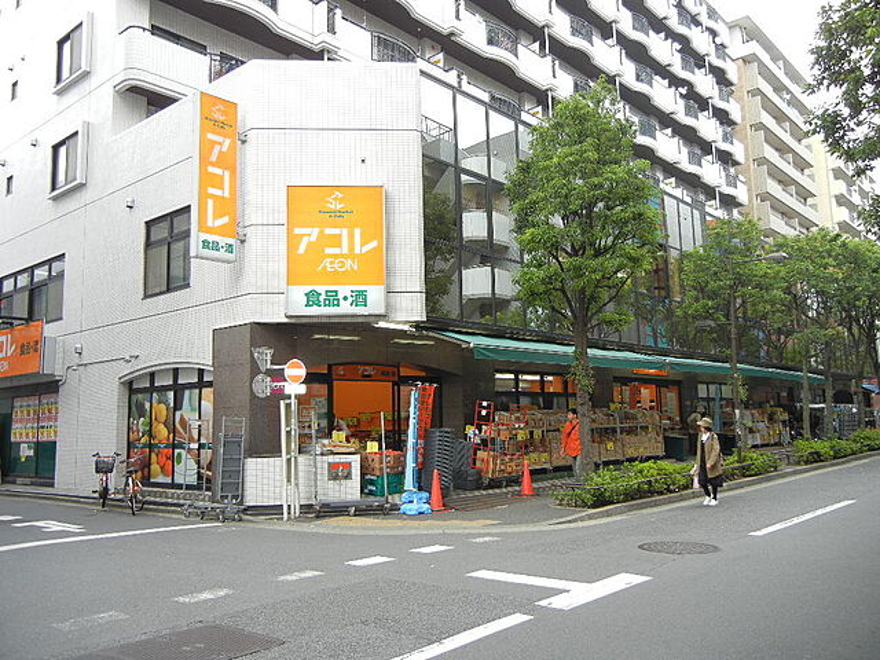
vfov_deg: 46.8
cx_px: 440
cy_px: 330
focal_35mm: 30
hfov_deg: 60.0
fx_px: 763
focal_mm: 5.4
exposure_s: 1/193
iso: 160
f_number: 3.5
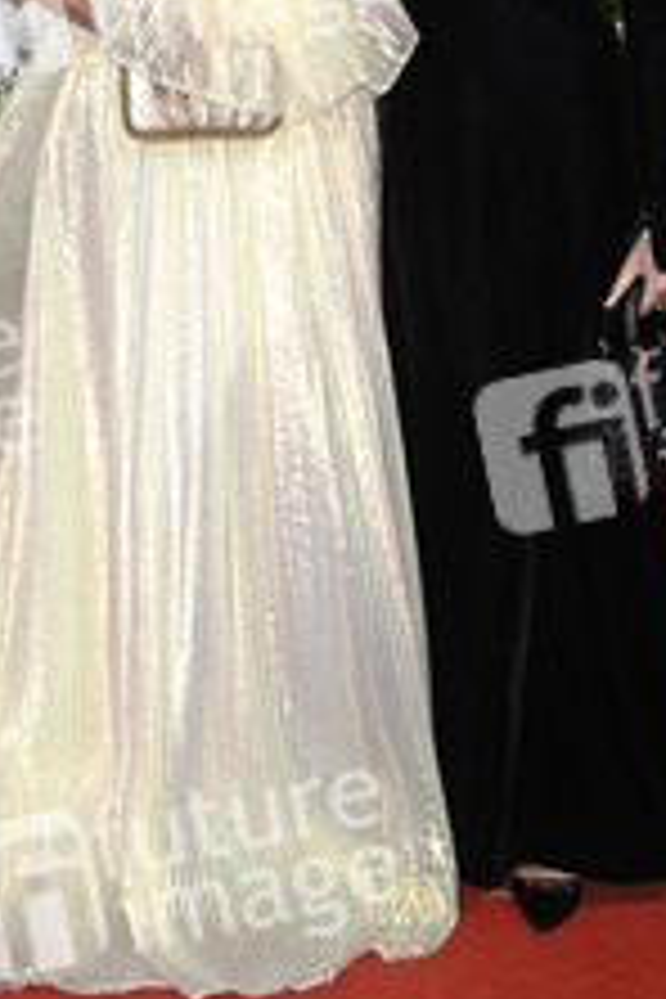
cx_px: 297
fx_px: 2747
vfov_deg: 20.4
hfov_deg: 13.8
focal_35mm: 99
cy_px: 202
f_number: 6.3
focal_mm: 55
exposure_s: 1/250
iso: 640
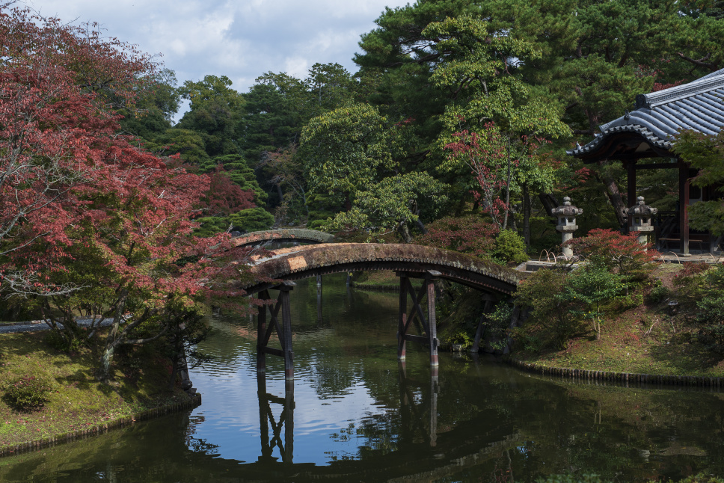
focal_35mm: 62
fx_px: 1247
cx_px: 432
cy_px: 240
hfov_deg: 32.3
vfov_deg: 21.9
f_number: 8
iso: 100
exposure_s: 1/200
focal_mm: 50
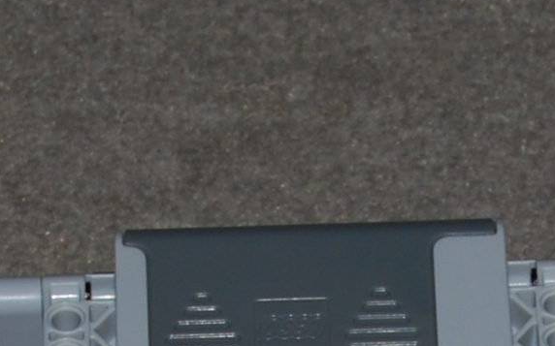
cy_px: 831
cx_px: 418
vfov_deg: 4.0
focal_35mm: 321
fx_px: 4860
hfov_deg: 6.5
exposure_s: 1/60
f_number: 11
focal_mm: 31
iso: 100
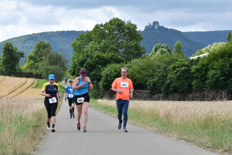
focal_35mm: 142
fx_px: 918
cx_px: 116
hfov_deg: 14.4
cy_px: 78
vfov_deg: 9.6
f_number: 18
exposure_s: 1/250
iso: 800
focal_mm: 95
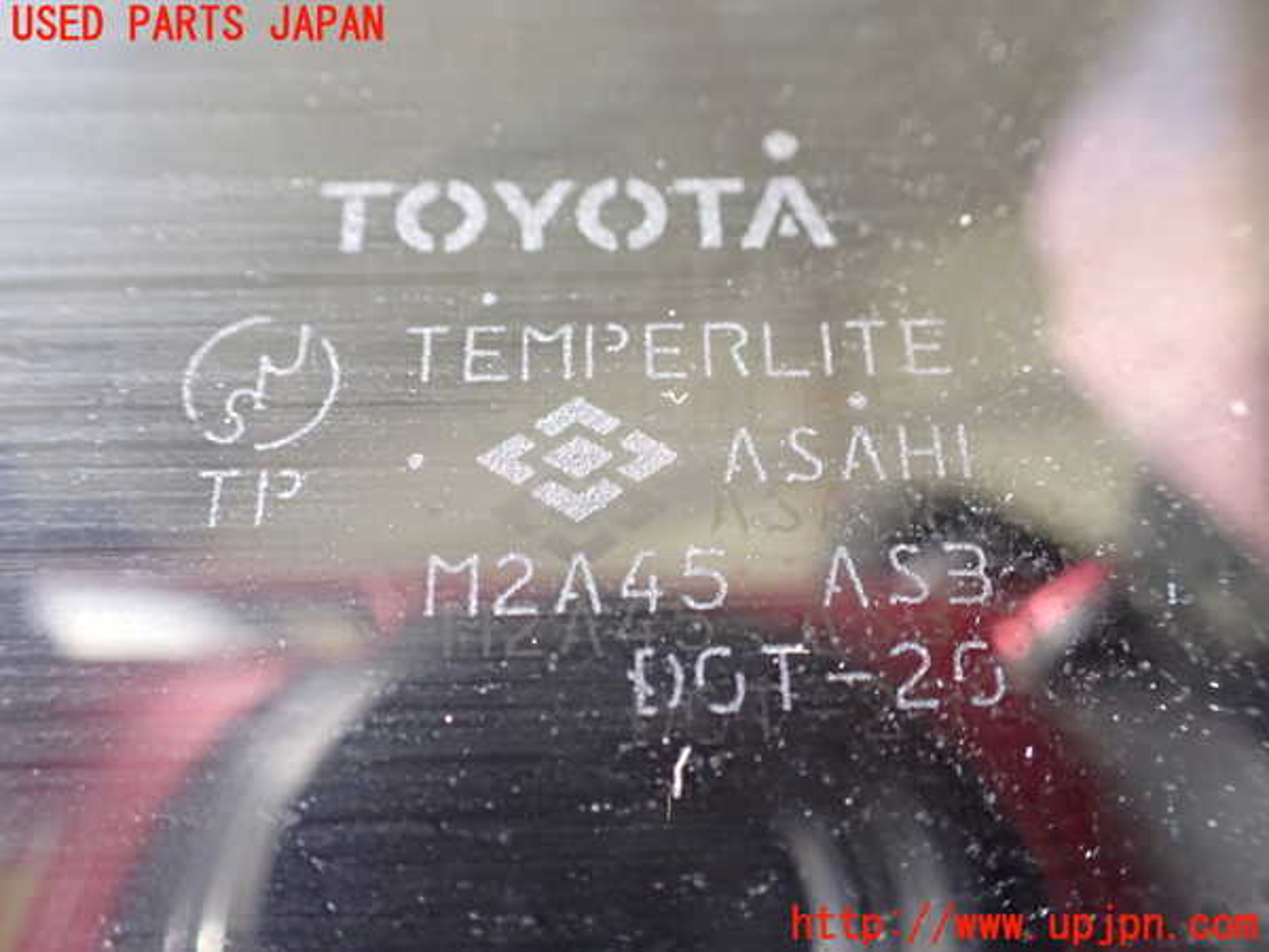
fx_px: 1100
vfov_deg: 46.8
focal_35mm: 30
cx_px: 634
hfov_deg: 60.0
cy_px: 476
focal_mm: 5.4
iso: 800
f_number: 2.3
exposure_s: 1/60
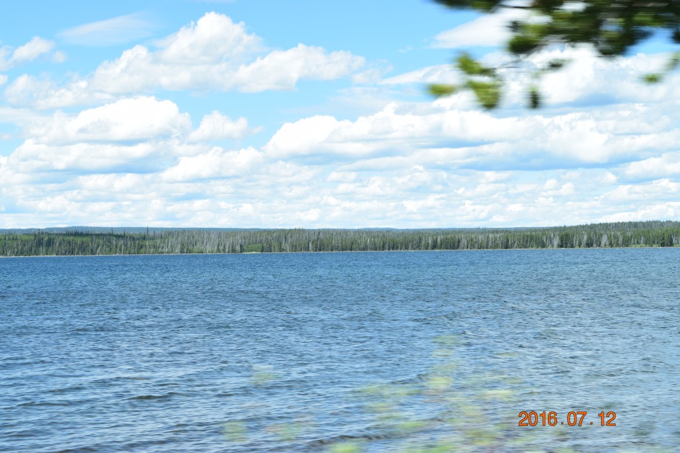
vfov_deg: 16.5
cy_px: 226
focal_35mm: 82
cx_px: 340
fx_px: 1558
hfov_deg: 24.6
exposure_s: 1/320
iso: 400
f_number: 10
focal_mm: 55
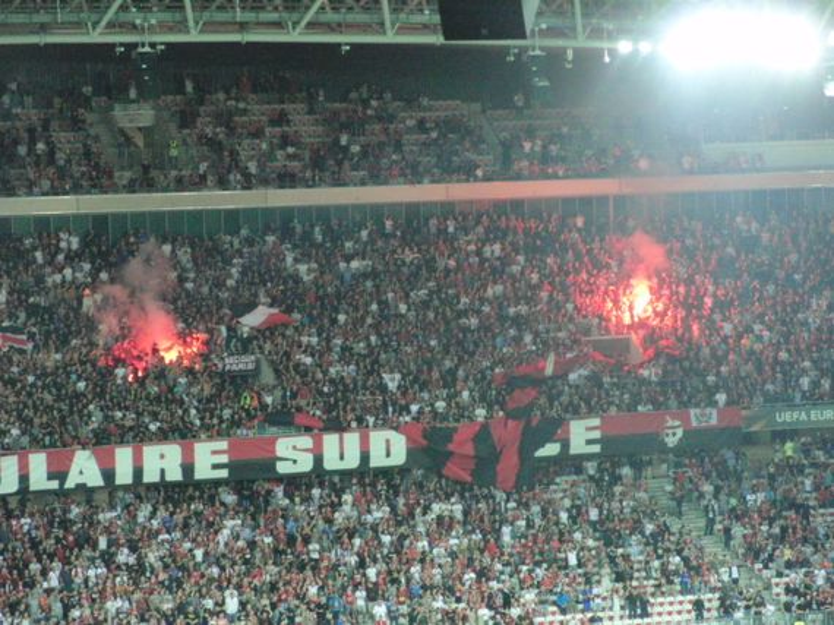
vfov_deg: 9.4
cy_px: 312
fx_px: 3781
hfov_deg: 12.6
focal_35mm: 157
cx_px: 417
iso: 800
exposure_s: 1/80
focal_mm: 27.31
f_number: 4.4
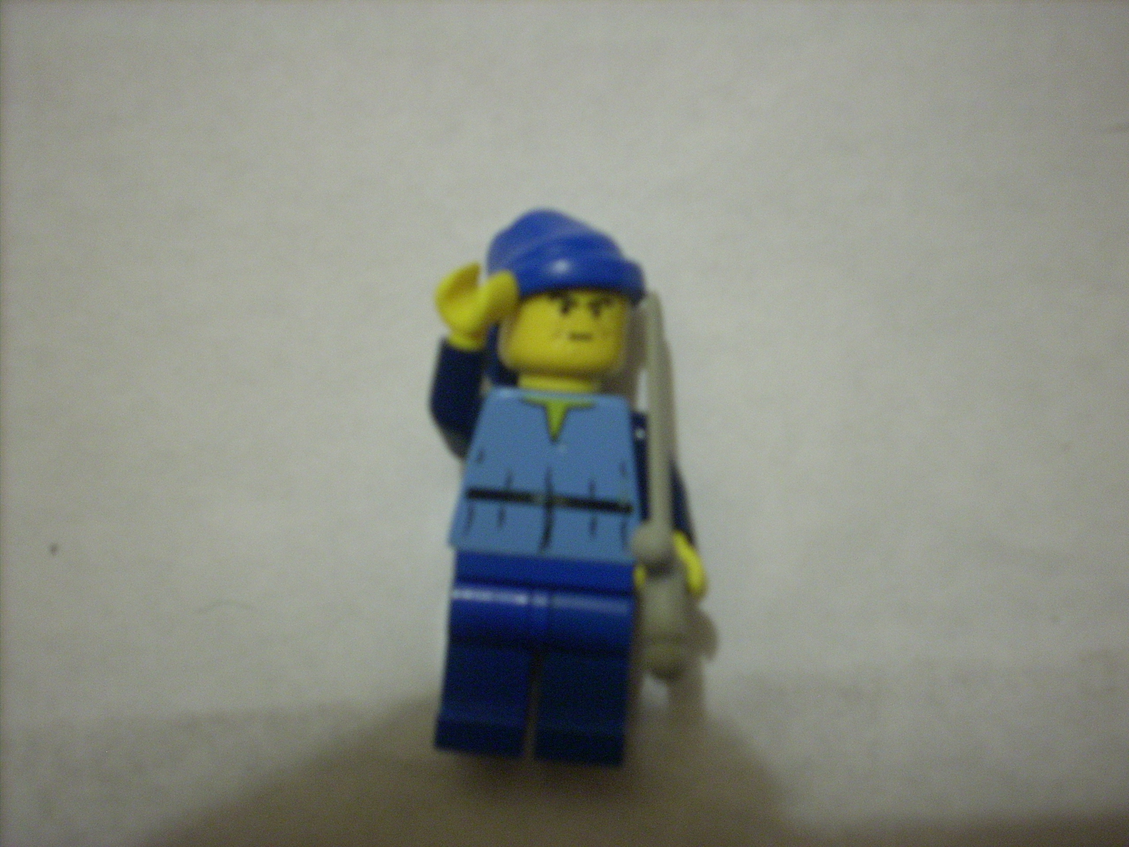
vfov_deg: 38.7
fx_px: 1207
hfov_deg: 50.1
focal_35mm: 37
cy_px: 424
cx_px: 564
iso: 227
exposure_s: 1/4
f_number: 2.8
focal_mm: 6.2
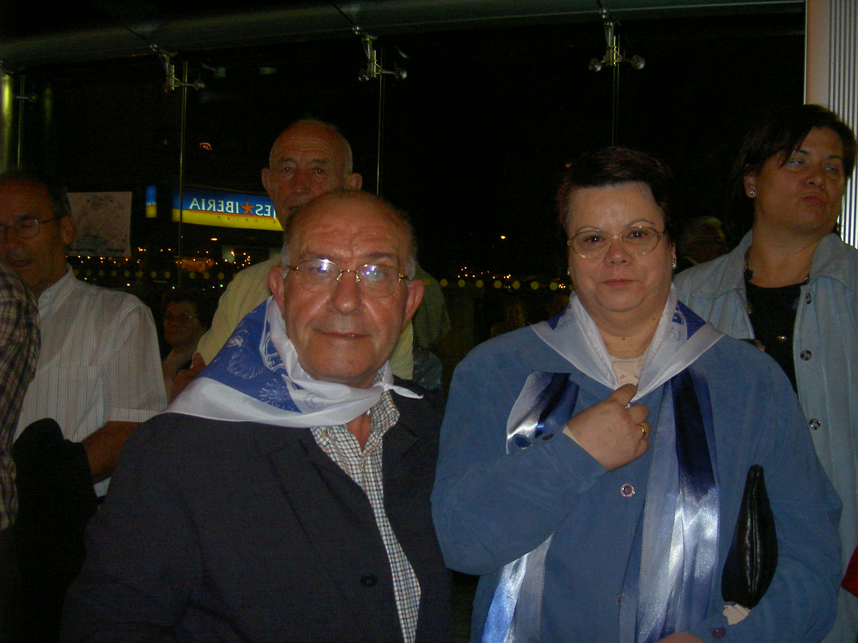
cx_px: 429
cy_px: 322
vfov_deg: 36.8
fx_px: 967
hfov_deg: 47.9
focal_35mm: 39
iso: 100
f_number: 2.8
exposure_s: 1/59.5
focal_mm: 8
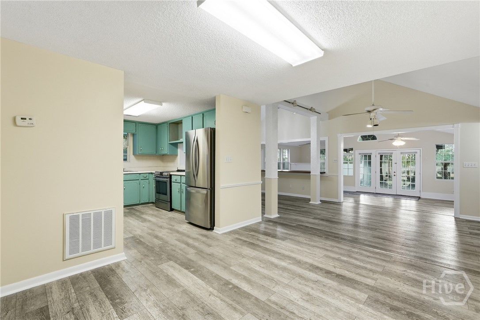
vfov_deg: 73.7
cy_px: 160
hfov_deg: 96.7
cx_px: 240
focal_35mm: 16
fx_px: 213
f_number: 9
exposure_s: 1/200
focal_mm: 16
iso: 320
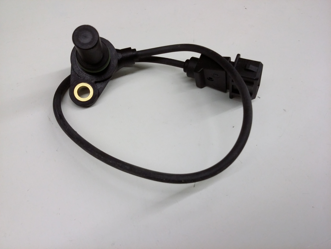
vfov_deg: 44.2
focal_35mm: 32
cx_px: 166
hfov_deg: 56.8
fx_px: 306
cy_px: 124
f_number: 2.4
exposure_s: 1/24
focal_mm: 3.4
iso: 160
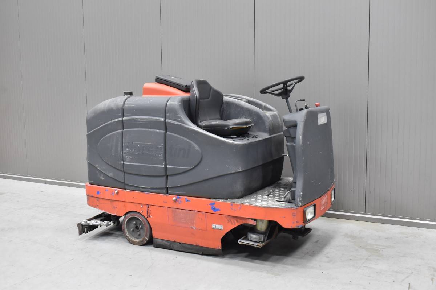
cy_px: 145
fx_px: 490
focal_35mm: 40
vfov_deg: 33.0
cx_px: 218
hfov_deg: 47.9
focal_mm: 27
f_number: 5.6
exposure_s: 1/20
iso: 1250
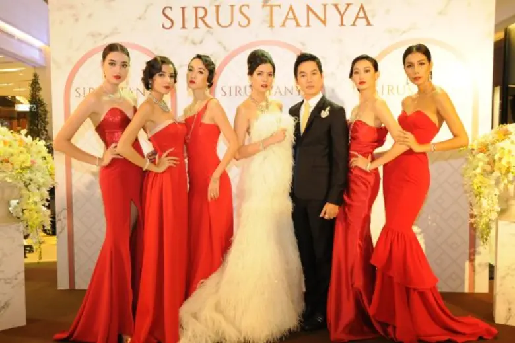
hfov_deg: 57.3
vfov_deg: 39.9
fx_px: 472
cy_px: 172
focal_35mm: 33
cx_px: 258
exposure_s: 1/30
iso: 800
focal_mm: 22
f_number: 5.6
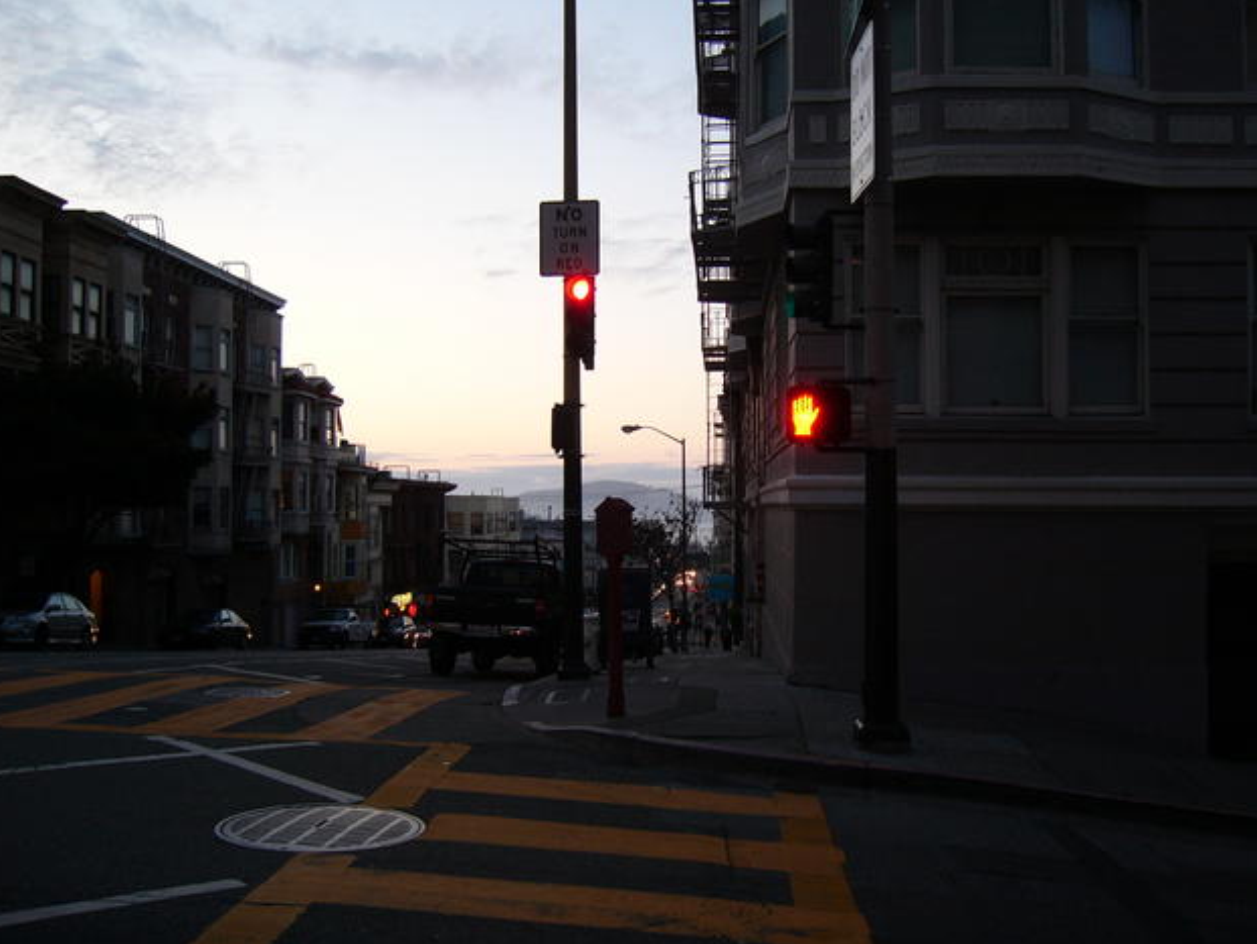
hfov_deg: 51.3
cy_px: 463
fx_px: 1308
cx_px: 633
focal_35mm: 36
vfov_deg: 39.7
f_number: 2.8
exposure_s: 1/30
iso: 100
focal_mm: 5.8
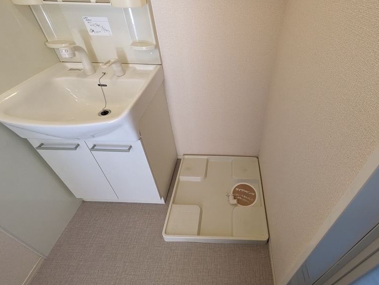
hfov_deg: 86.8
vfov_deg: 71.0
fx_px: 197
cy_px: 117
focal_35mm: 18
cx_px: 225
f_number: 2.2
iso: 279
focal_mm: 1.83
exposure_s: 1/60
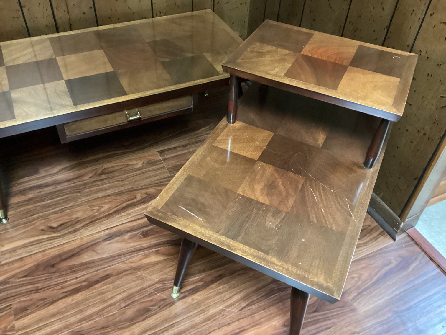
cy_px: 168
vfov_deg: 45.4
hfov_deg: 58.3
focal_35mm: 31
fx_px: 399
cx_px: 223
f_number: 2.4
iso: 640
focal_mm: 3.3
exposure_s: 1/20
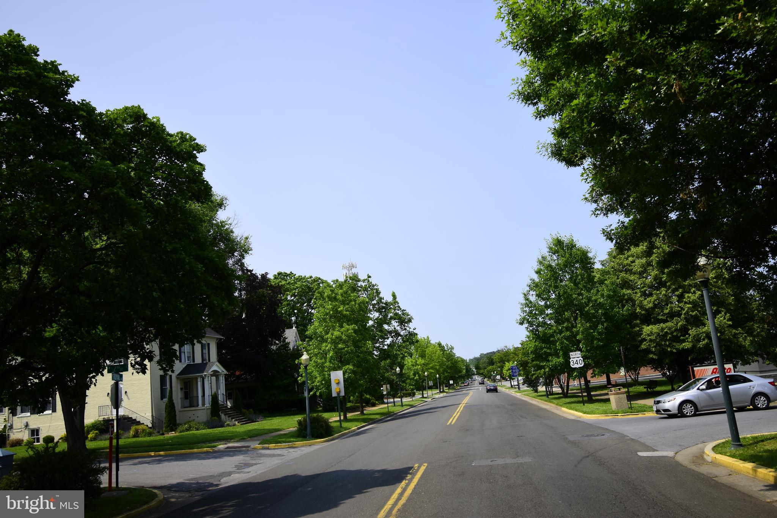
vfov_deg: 43.6
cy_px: 259
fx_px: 647
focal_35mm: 30
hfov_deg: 61.9
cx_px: 388
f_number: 5.6
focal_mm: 20
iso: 200
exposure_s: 1/1000
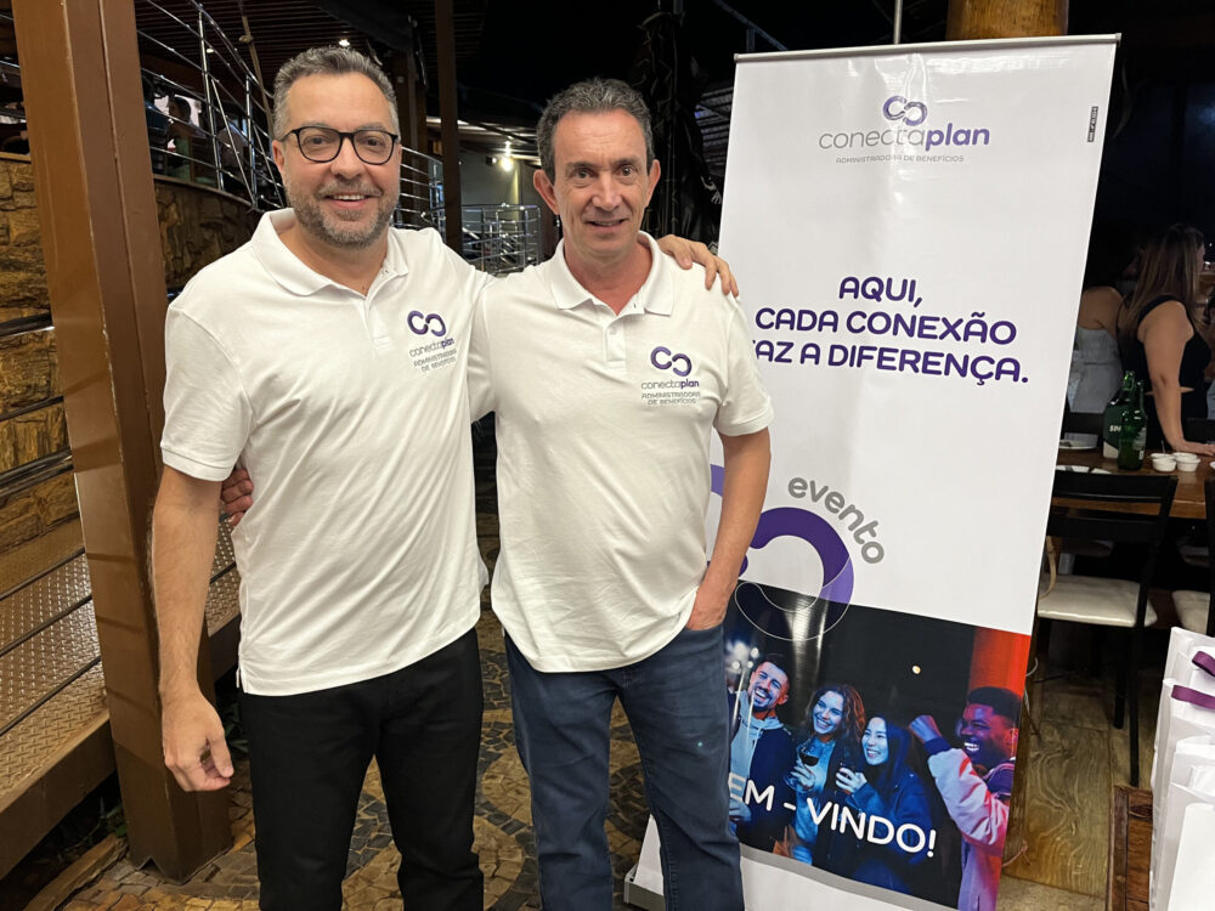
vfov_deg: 53.1
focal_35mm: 26
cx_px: 608
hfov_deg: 67.3
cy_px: 456
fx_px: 913
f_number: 1.6
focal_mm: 5.1
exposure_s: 1/60
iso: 250
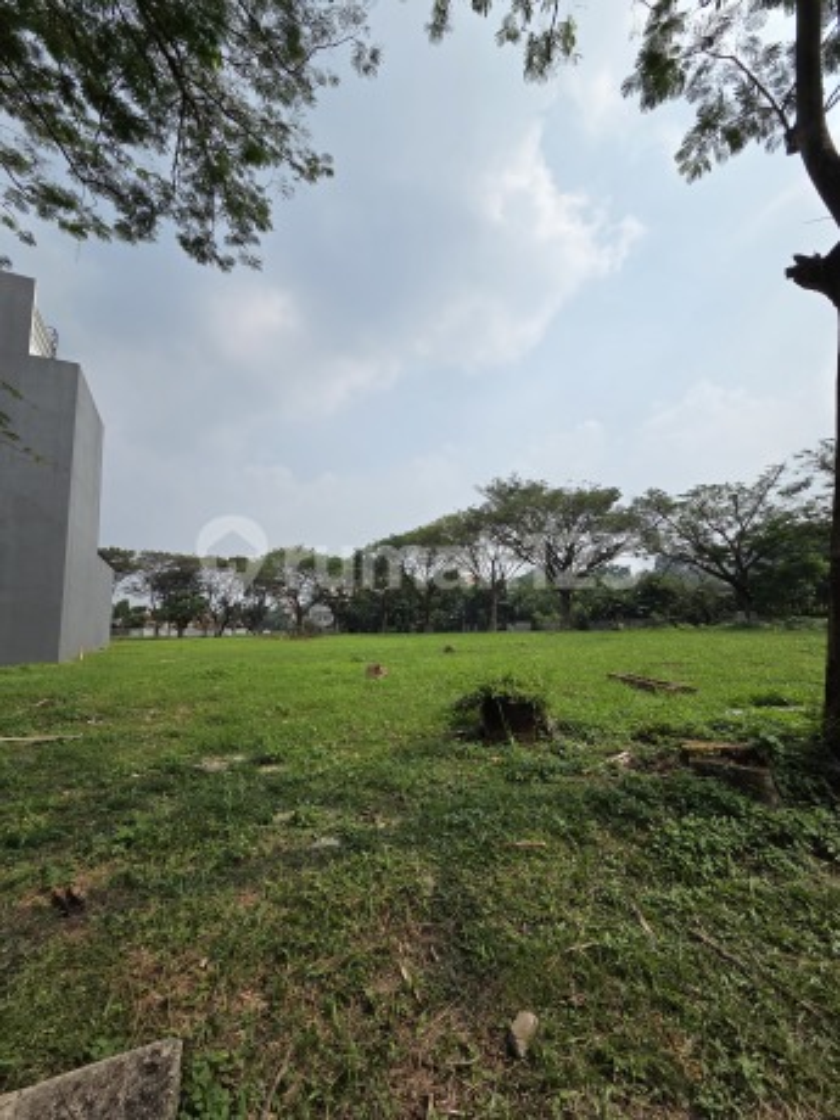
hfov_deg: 89.9
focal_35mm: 13
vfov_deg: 106.2
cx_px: 420
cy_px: 560
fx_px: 421
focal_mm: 2.2
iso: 50
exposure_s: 1/2905
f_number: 2.2
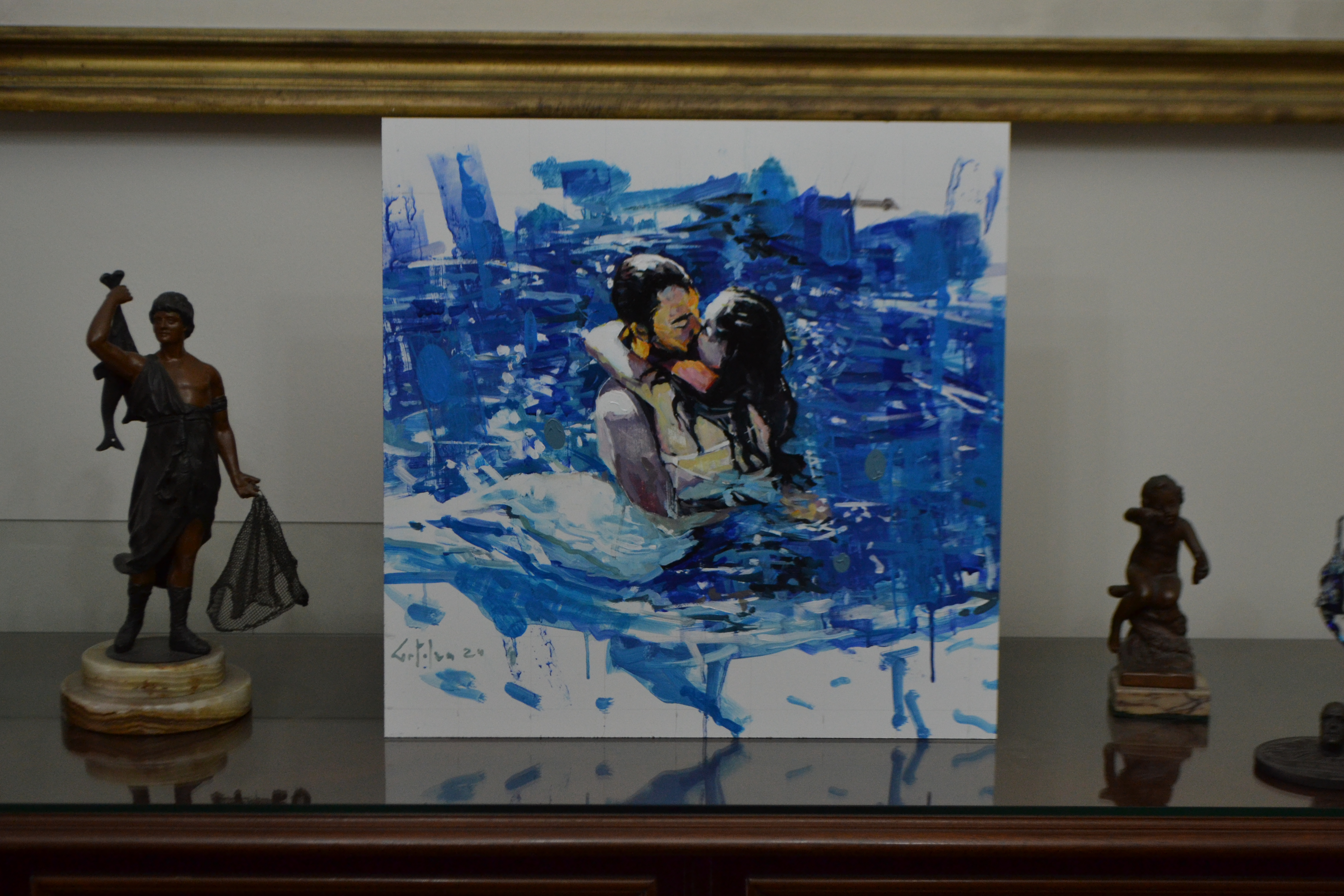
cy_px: 448
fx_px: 2464
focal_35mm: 66
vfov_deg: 20.6
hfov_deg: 30.5
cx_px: 672
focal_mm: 44
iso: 1000
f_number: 5.3
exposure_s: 1/60
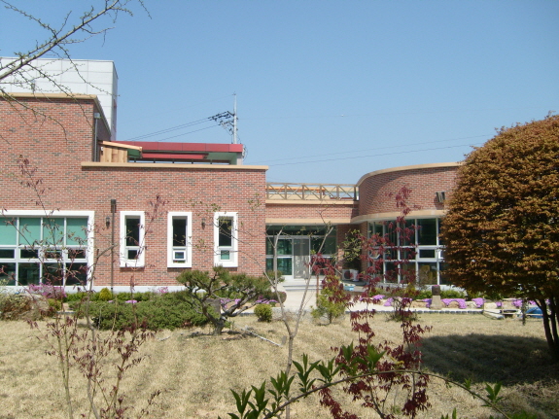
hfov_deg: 52.6
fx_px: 565
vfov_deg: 40.7
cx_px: 280
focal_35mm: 35
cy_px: 210
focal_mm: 5.8
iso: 80
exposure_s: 1/350
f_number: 7.1
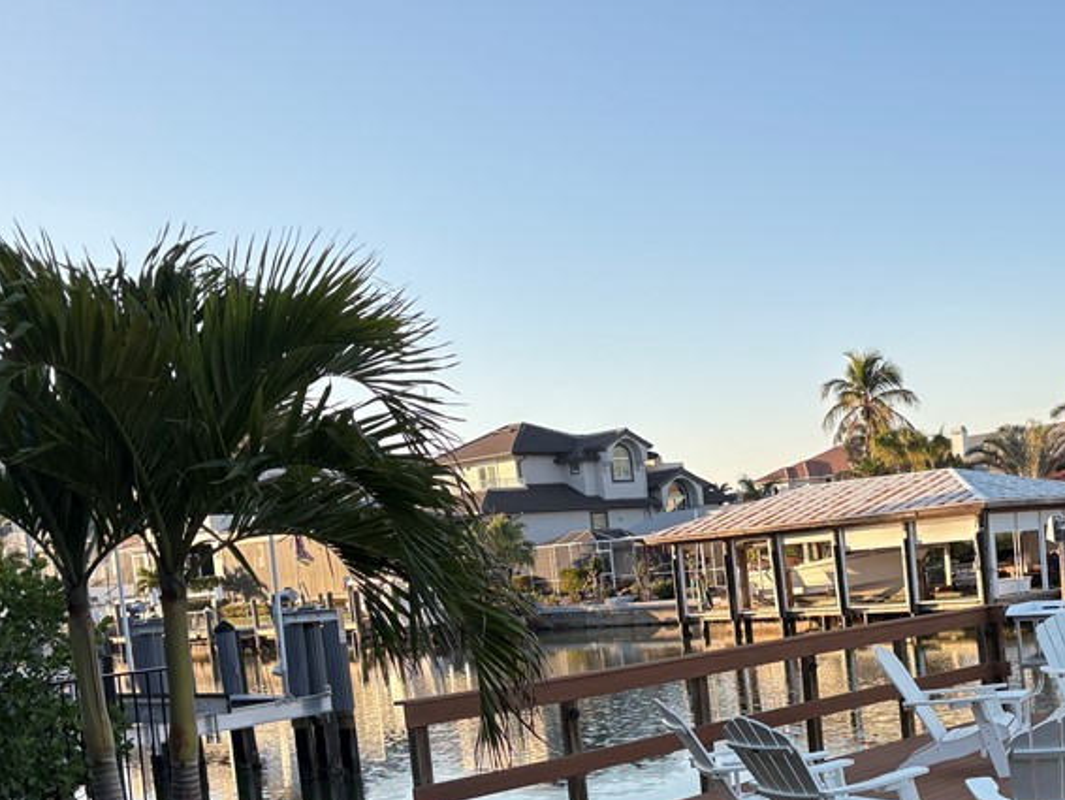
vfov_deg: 30.0
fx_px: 1447
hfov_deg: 39.0
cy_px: 663
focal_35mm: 47
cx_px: 839
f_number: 1.6
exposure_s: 1/1135
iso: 50
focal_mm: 5.96
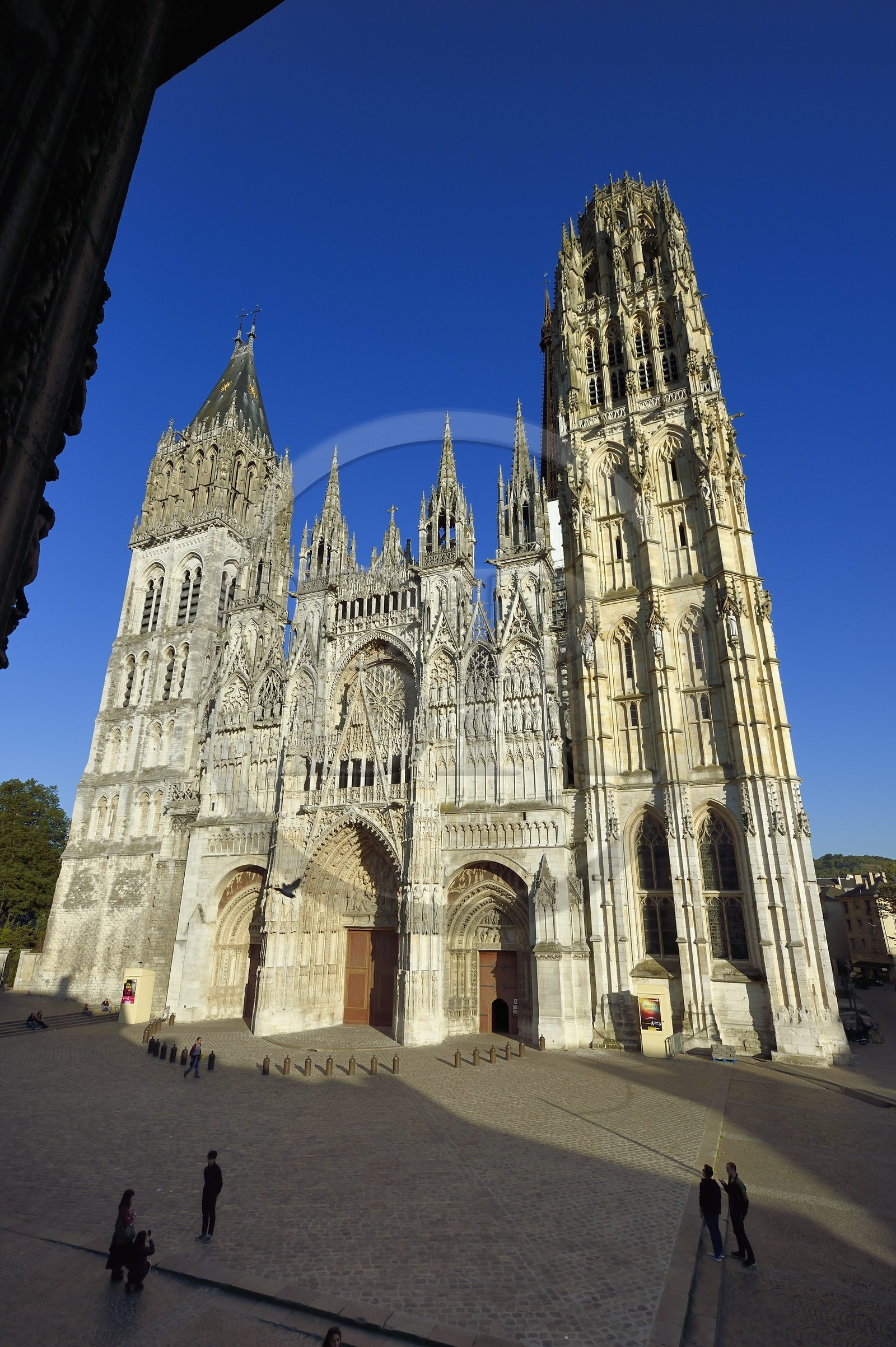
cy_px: 674
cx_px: 448
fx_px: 636
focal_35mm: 17
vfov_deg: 93.3
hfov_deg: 70.4
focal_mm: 17
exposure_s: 1/250
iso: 200
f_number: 14
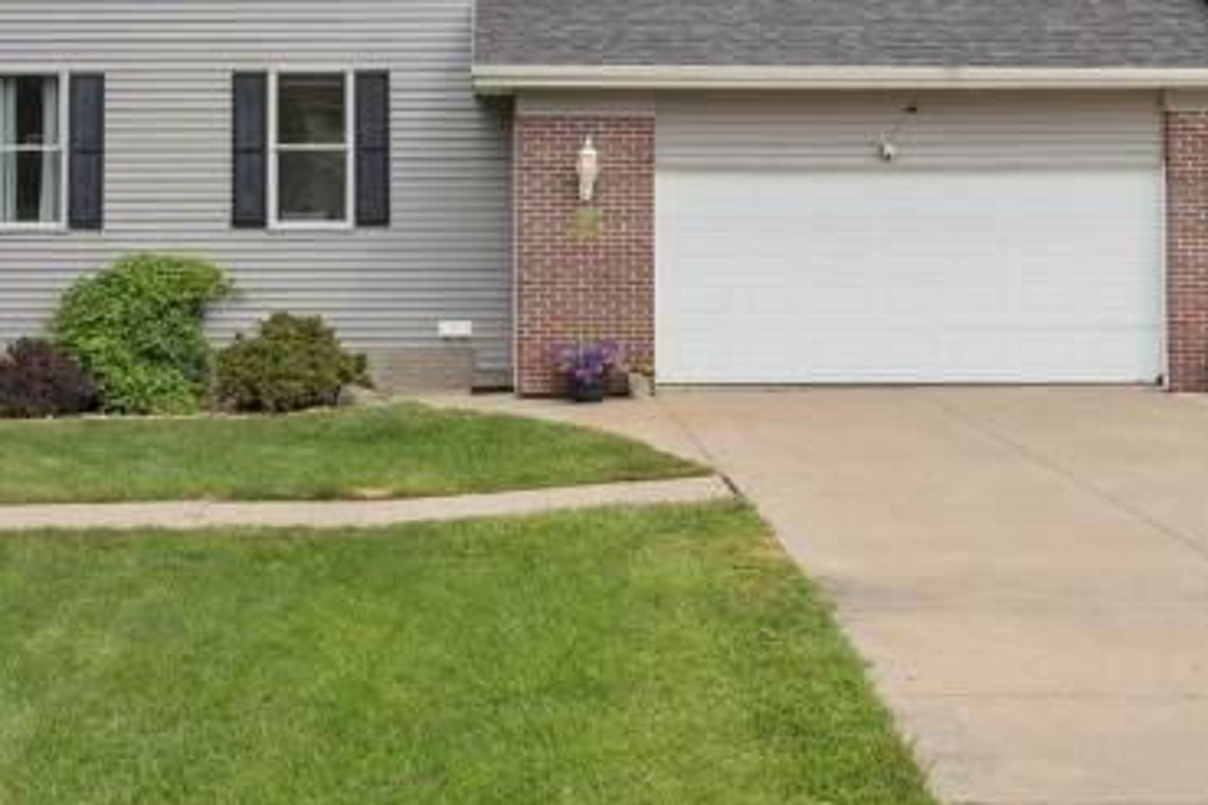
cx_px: 445
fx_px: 1678
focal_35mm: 50
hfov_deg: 39.3
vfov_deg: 25.3
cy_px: -52
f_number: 9
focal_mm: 16
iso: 400
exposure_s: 1/1600
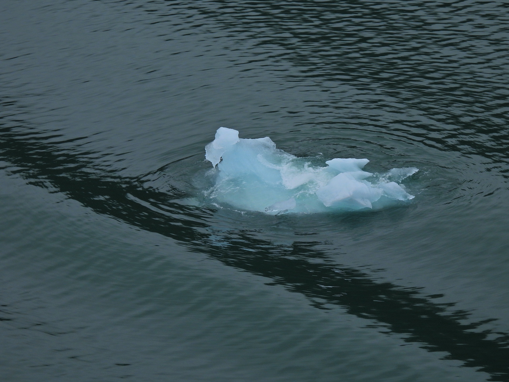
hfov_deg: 9.9
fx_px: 2941
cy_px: 191
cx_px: 254
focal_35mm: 200
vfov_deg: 7.4
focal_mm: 35.7
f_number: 4.5
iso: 100
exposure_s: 1/1250
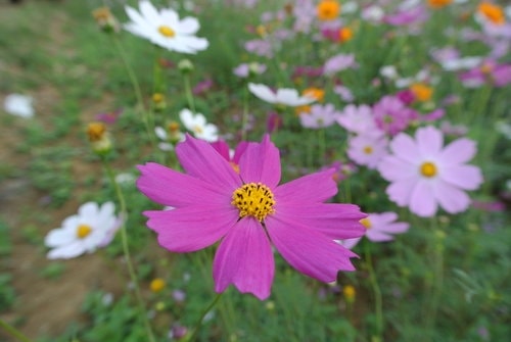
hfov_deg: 67.3
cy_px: 171
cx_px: 256
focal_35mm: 27
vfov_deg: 48.1
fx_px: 384
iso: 100
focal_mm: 10
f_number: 4.5
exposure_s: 1/320
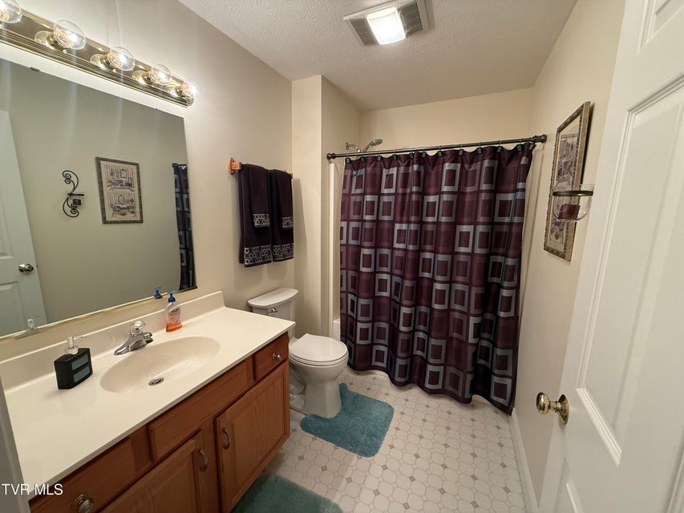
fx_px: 277
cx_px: 342
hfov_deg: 102.1
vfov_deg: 85.7
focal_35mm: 14
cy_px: 256
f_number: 2.2
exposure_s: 1/120
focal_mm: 2.22
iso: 250
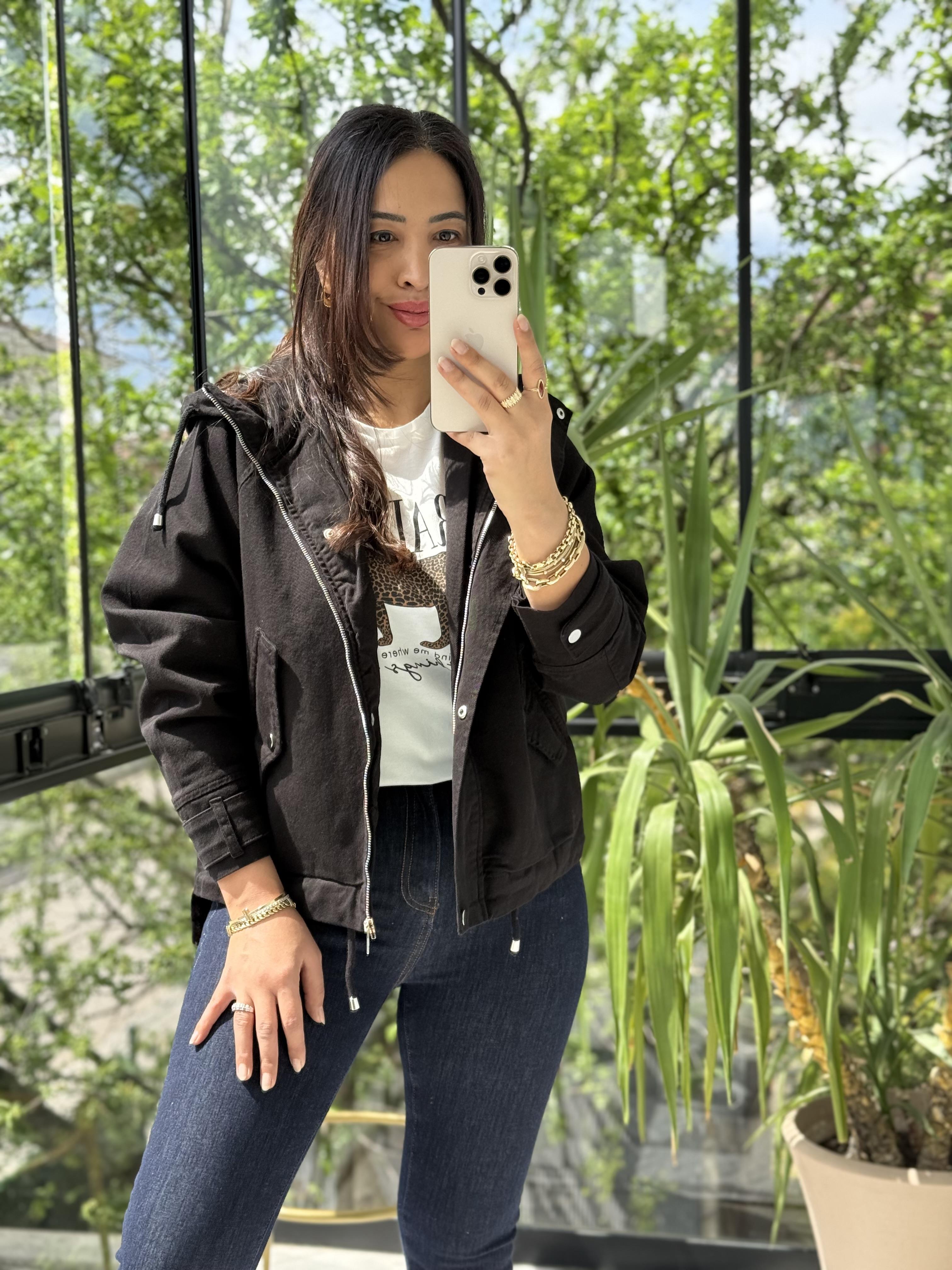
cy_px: 635
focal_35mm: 48
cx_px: 476
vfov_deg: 39.7
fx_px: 1760
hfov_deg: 30.3
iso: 100
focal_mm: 6.76
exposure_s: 1/509
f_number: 1.78
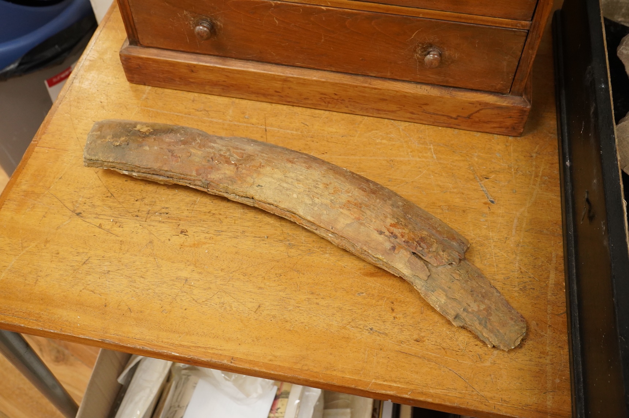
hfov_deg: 51.9
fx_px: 646
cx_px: 314
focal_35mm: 37
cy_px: 209
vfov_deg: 35.9
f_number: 8
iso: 4000
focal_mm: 37
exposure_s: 1/100
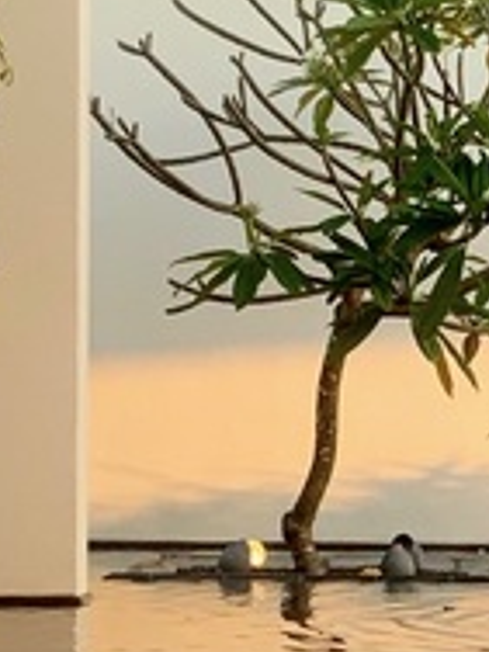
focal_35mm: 154
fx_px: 2901
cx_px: 538
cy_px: 437
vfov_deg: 12.8
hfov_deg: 9.5
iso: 16
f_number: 1.8
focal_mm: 3
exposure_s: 1/236
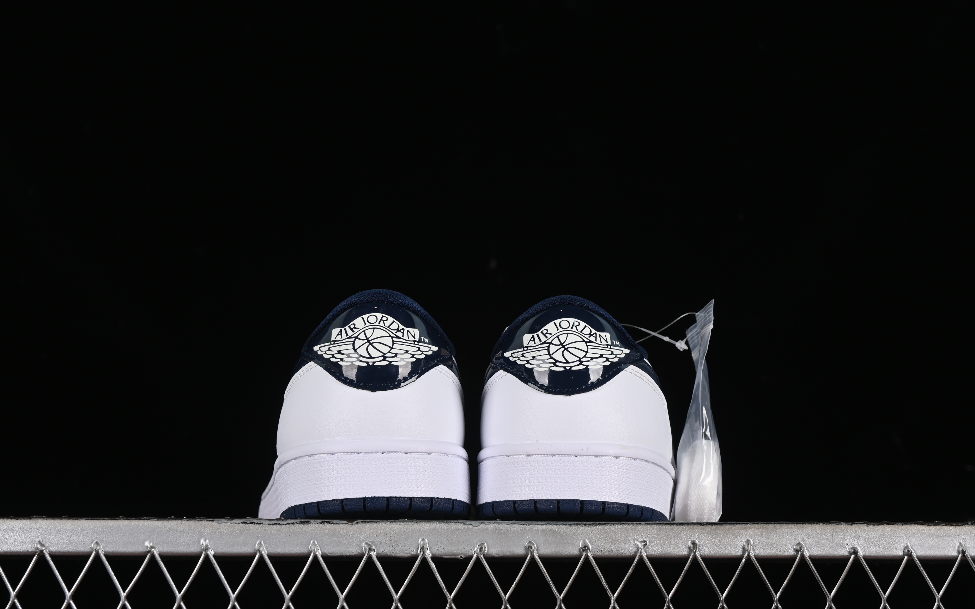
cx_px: 487
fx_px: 2046
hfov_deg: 26.8
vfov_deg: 16.9
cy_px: 316
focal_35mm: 77
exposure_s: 1/80
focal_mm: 50
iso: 160
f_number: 8
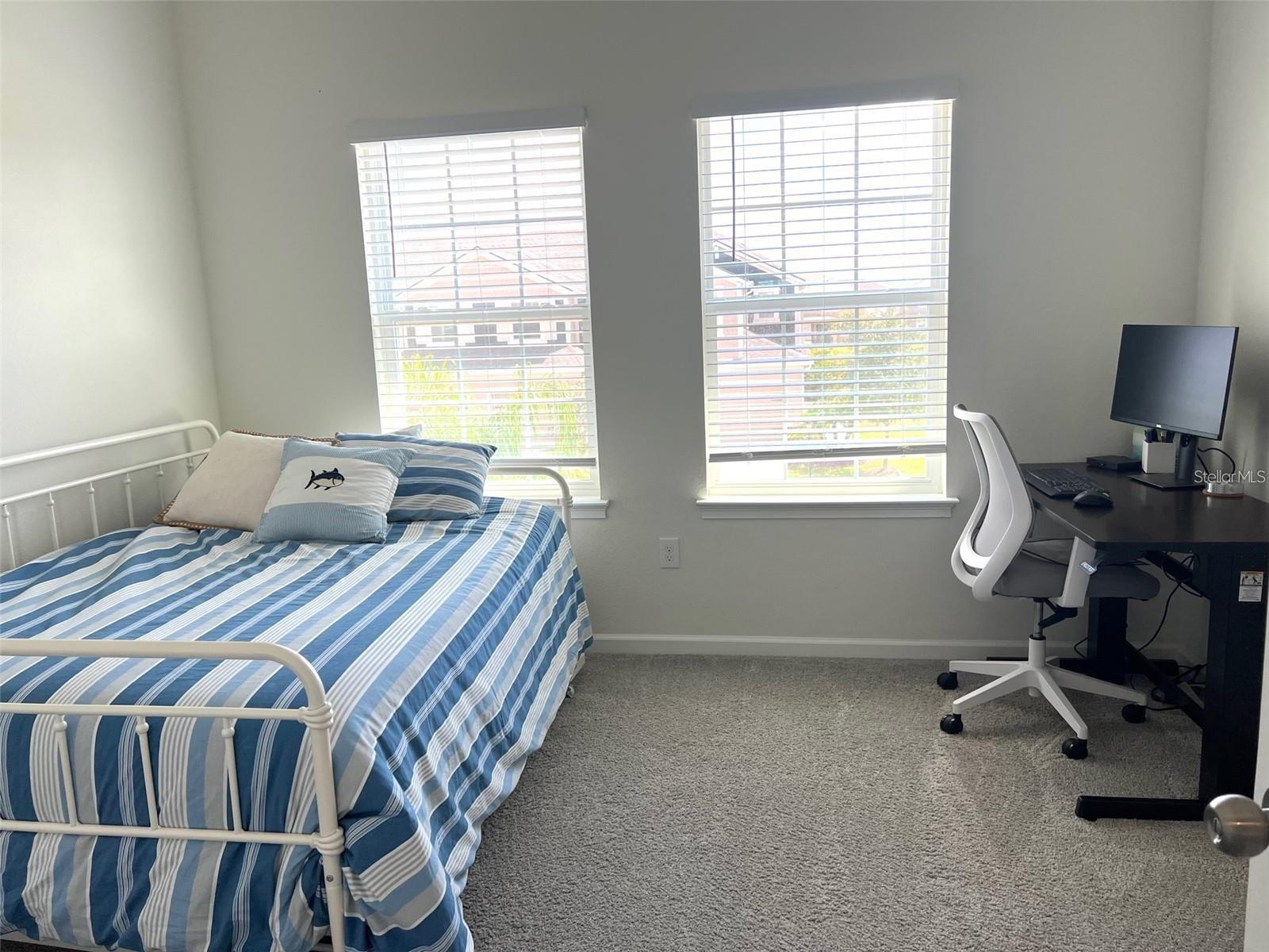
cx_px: 634
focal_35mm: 26
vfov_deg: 53.1
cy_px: 476
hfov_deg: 67.3
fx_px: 953
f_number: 1.5
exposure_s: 1/389
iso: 50
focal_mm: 5.7
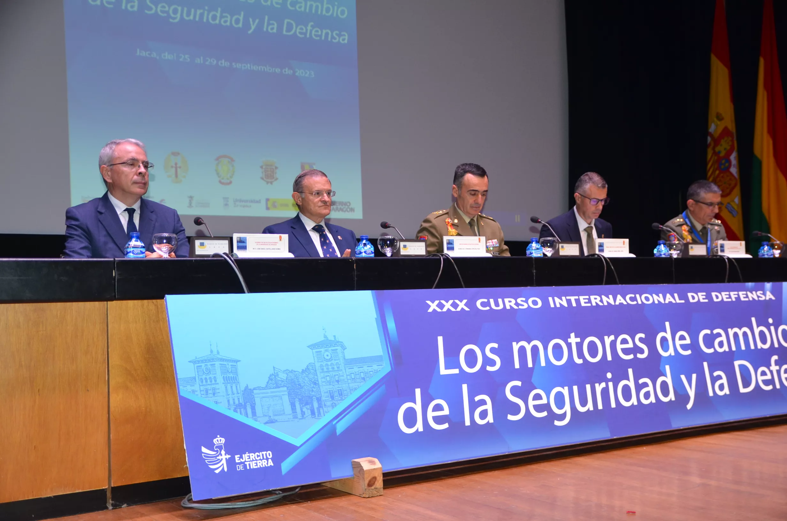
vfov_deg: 31.8
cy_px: 260
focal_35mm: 42
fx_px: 916
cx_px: 394
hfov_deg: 46.5
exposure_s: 1/60
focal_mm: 28
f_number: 3.2
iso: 720
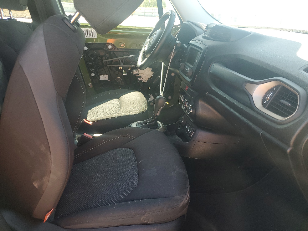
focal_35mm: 26
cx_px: 154
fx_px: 231
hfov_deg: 67.3
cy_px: 116
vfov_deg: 53.1
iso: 50
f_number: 1.5
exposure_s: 1/213
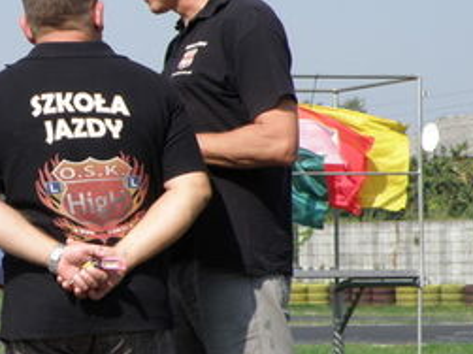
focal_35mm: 227
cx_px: 32
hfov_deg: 8.7
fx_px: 3100
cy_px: 201
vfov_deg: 6.5
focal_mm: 20.19
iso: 80
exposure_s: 1/640
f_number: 4.2
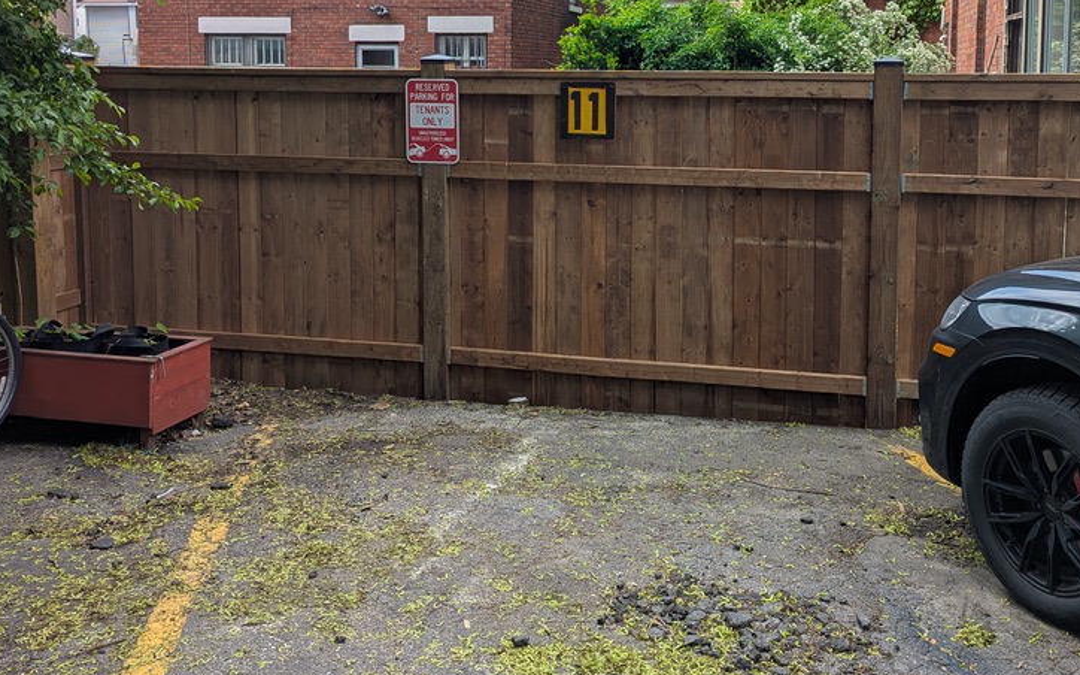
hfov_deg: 53.7
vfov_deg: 34.6
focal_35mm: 36
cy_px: 178
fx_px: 1059
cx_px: 635
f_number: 1.85
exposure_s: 1/2020
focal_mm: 6.81
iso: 45
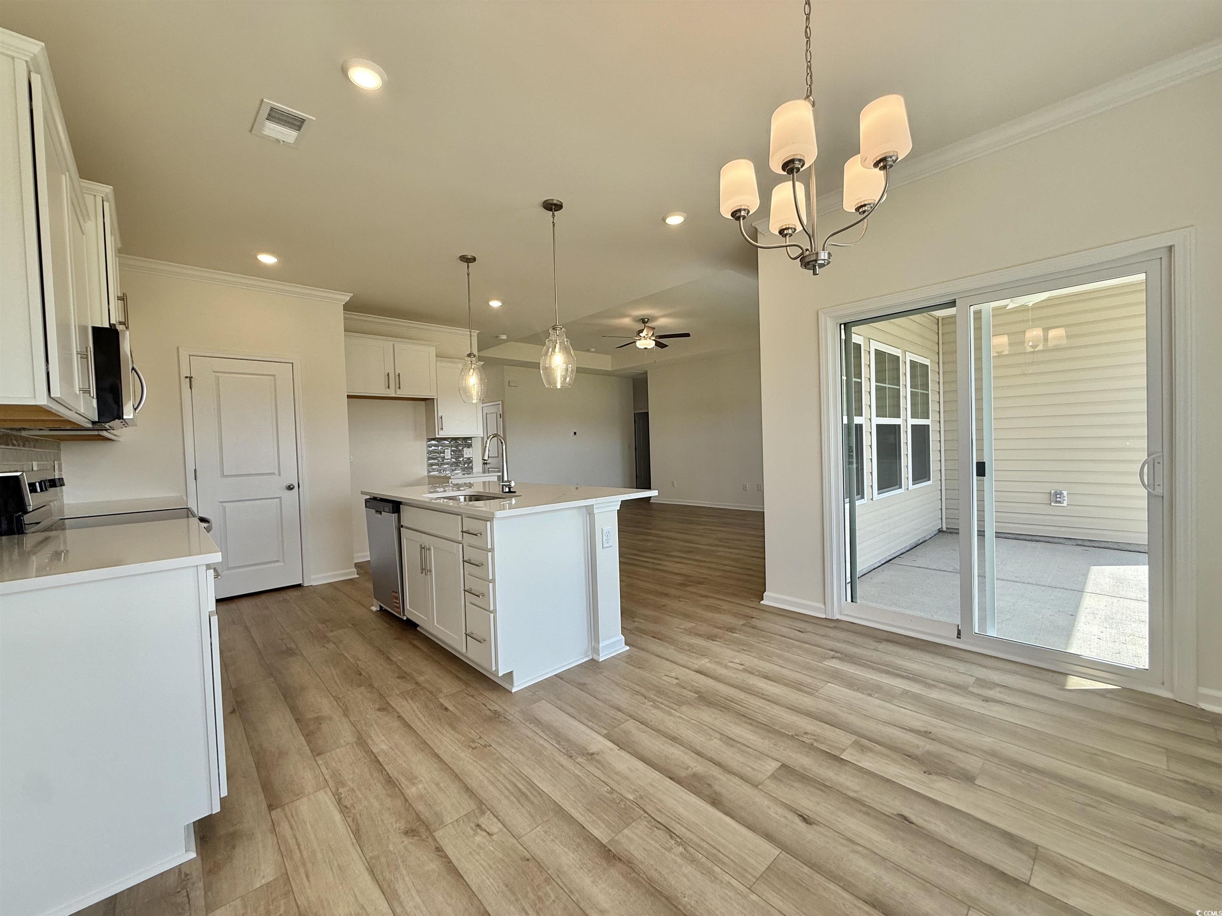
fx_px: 494
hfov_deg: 102.1
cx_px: 611
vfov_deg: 85.7
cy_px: 458
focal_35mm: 14
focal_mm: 2.22
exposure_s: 1/156
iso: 50
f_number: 2.2
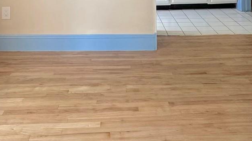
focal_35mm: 50
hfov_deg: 41.3
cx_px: 138
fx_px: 334
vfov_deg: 20.9
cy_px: -60
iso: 200
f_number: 2.2
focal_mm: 2.22
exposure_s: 1/99
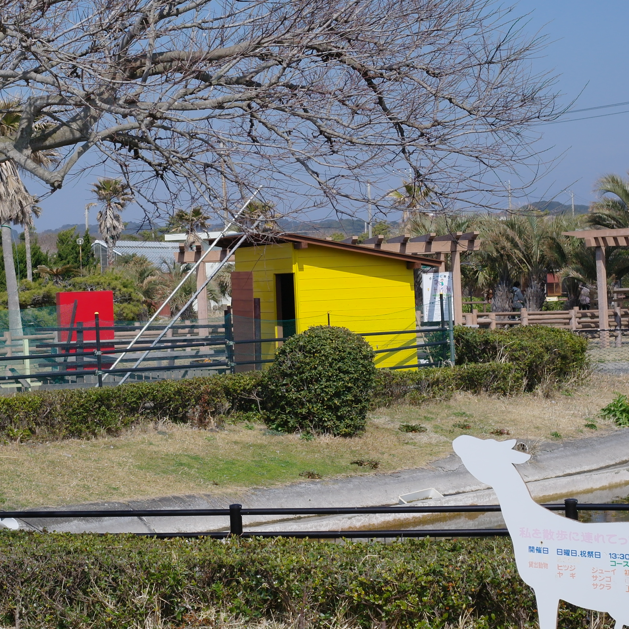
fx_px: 1665
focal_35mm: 81
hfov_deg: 21.3
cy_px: 264
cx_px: 207
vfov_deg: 21.4
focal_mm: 30
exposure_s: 1/1000
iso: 200
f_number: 5.6
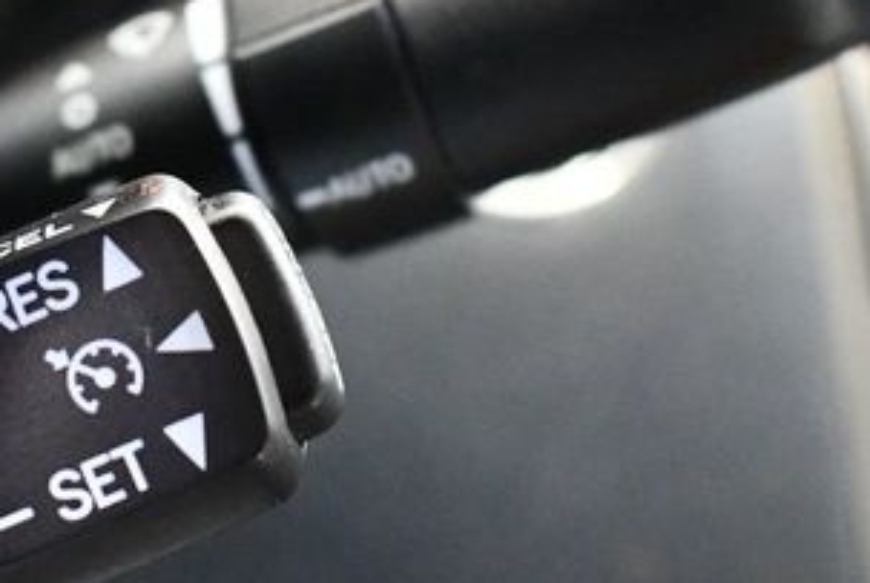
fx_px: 1839
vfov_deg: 18.0
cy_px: 352
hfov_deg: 26.2
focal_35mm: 76
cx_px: 207
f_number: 3.5
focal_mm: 18
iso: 9000
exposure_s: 1/60
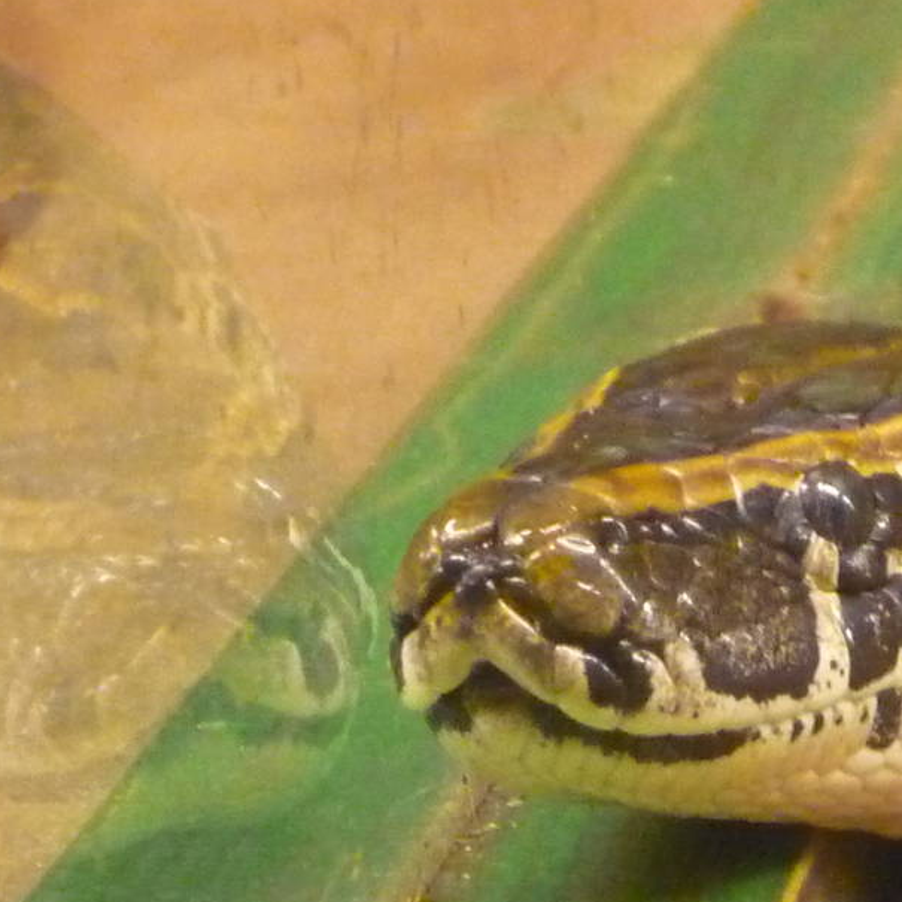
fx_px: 8756
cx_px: 866
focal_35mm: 297
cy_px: 435
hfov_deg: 5.9
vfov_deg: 5.9
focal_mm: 16.5
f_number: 5.1
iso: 800
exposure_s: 1/10
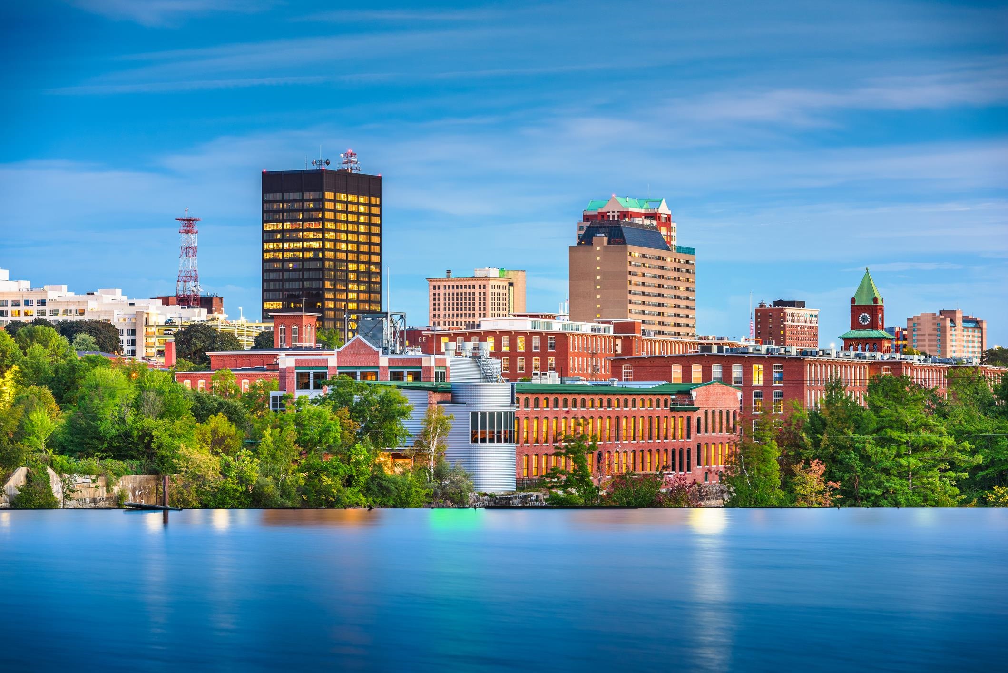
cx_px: 504
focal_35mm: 120
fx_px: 3361
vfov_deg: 11.4
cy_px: 336
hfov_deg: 17.1
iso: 200
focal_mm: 120
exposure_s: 15
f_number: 8
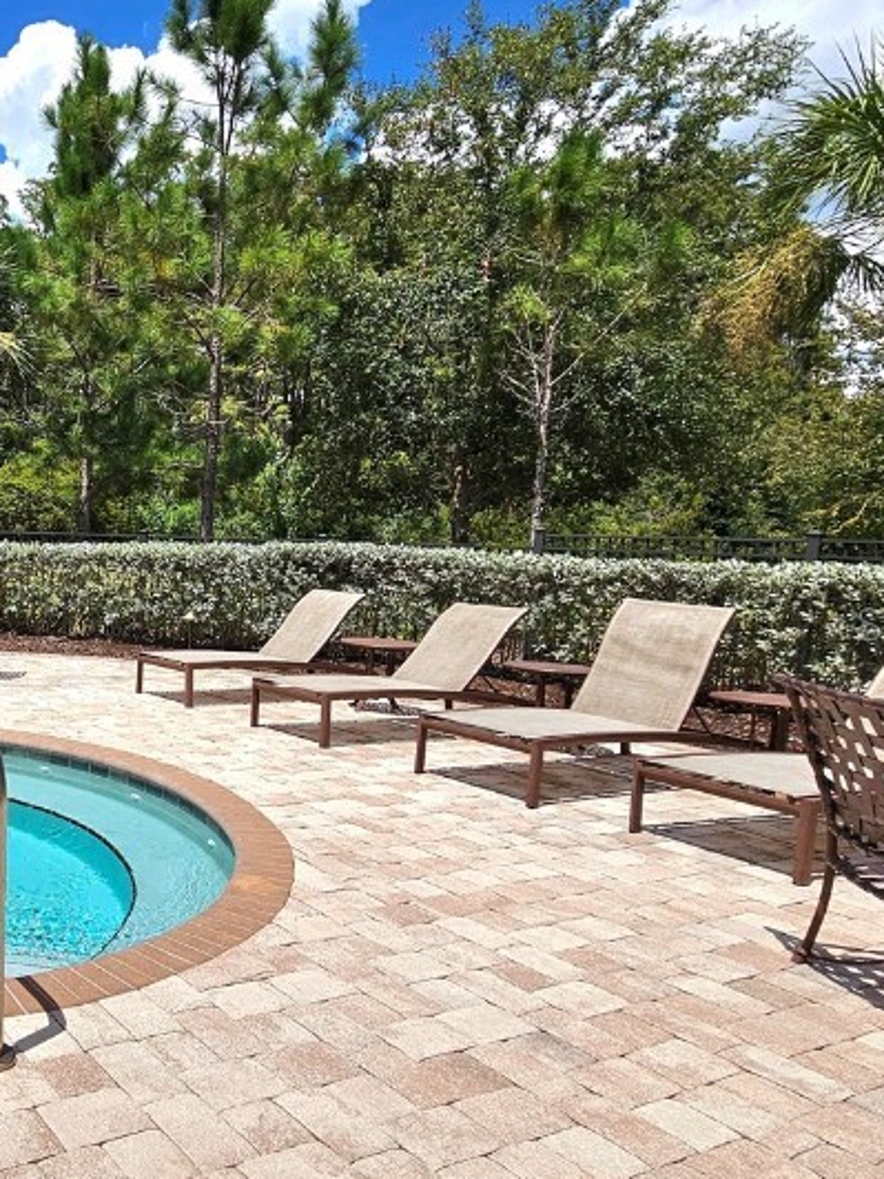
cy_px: 623
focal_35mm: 25
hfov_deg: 43.6
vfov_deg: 69.3
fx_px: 851
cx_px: -69
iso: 50
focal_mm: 2.2
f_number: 2.2
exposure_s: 1/5000
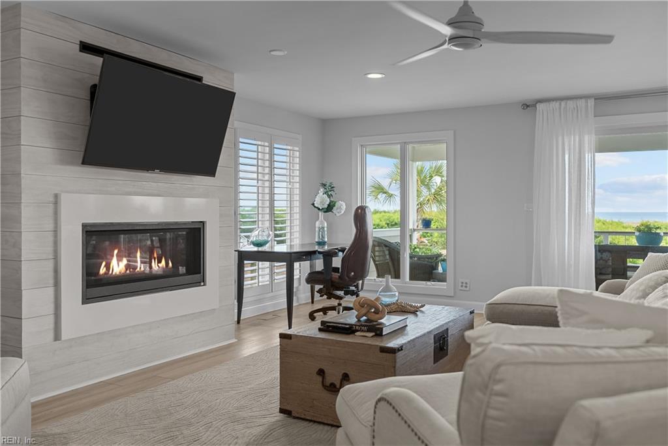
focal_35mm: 30
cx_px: 334
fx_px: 557
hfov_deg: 61.9
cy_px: 223
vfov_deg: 43.6
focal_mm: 30
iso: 320
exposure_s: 1/50
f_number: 2.8
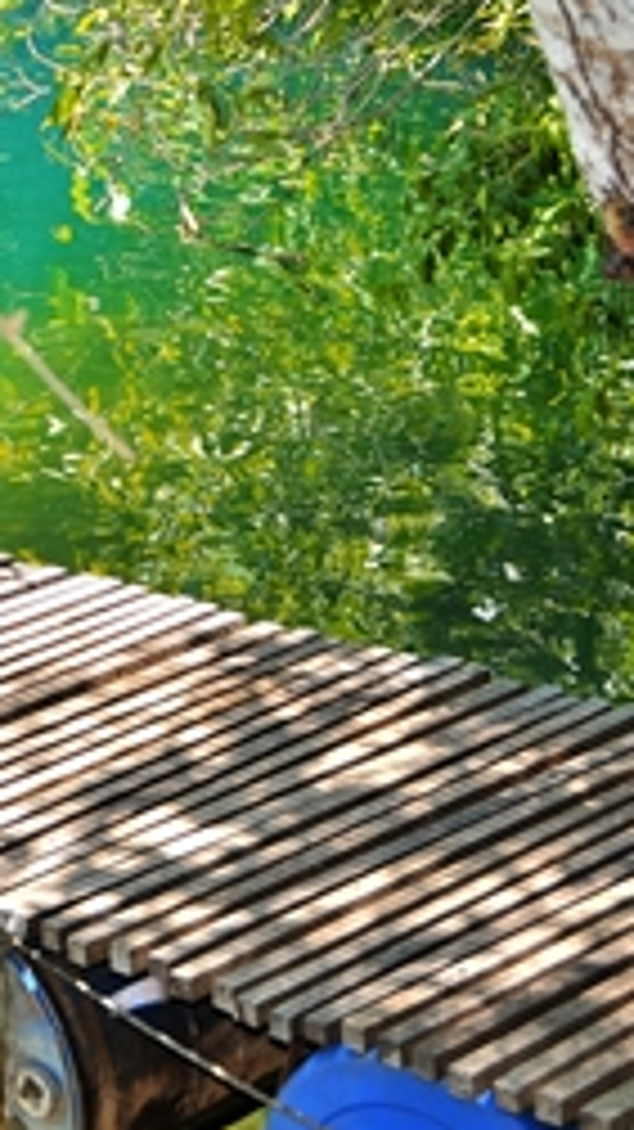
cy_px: 218
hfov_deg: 9.3
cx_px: -198
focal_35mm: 128
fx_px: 3829
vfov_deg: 16.6
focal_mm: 32
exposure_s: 1/160
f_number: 5.6
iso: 200
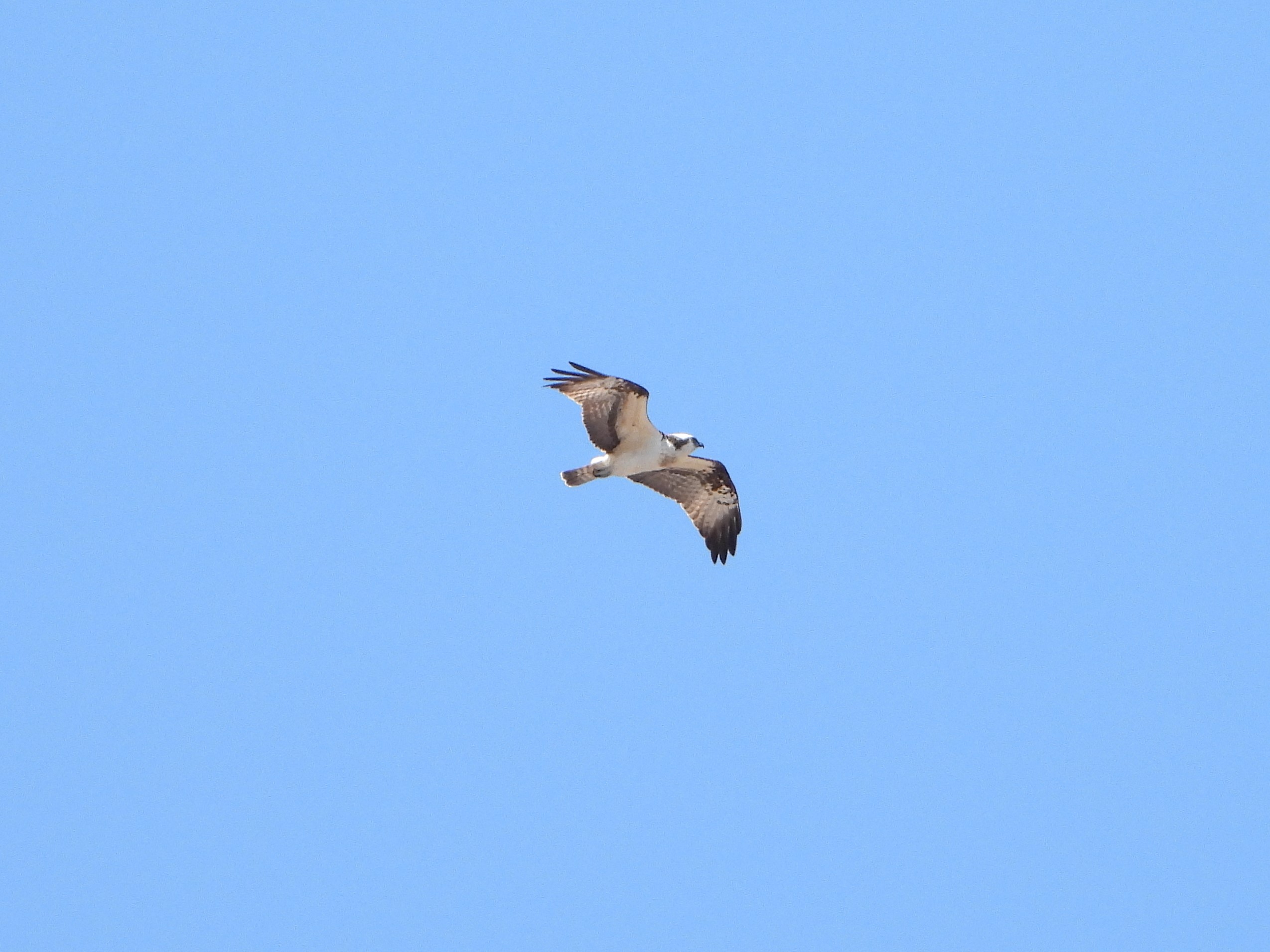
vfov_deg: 2.6
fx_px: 20803
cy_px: 476
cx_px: 635
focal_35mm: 567
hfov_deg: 3.5
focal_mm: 102
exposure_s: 1/1000
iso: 360
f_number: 5
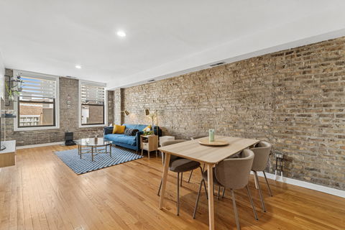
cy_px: 115
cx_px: 172
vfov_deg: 77.3
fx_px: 144
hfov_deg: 100.4
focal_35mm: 15
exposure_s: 1/10
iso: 200
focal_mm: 15
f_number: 8
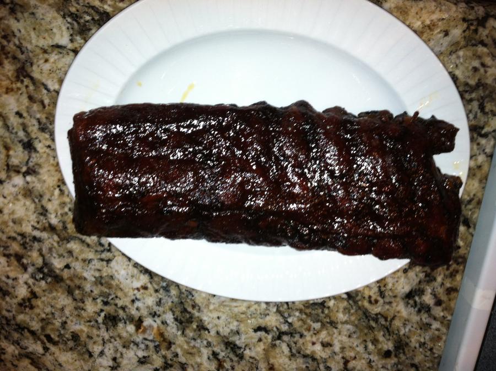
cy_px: 186
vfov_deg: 40.6
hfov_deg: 52.7
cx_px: 248
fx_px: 501
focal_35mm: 35
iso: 80
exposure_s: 1/15
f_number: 2.8
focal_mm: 3.85
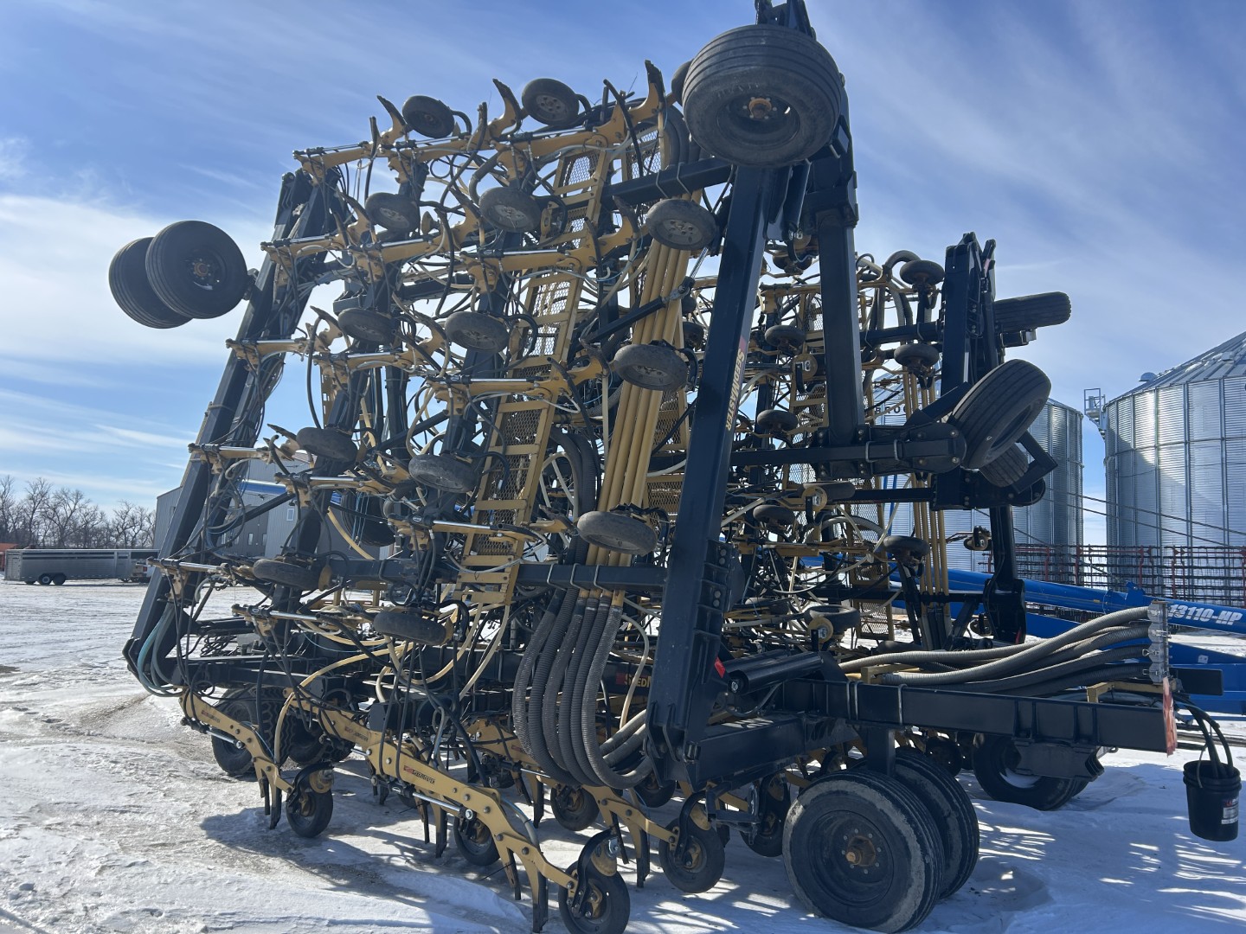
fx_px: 936
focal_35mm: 26
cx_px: 623
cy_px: 467
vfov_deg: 53.1
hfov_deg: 67.3
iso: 50
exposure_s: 1/5882
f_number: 1.5
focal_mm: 5.7
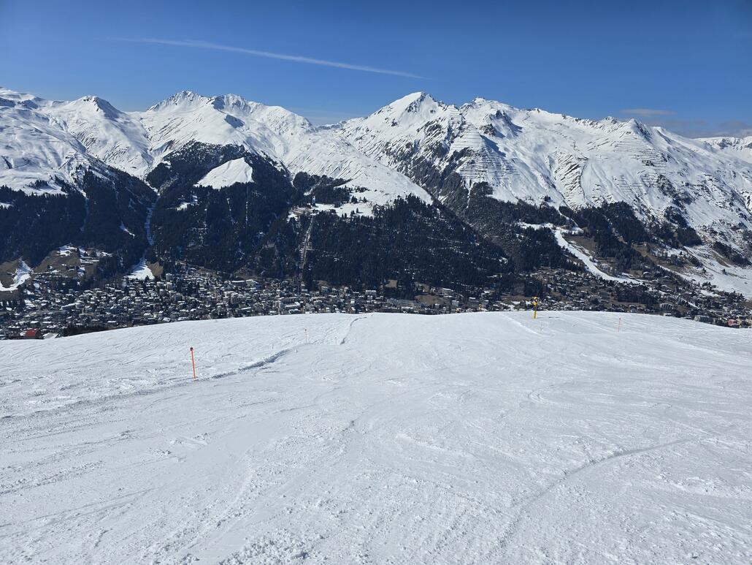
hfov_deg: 73.9
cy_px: 282
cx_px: 376
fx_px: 500
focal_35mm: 23
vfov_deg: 58.9
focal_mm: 6.3
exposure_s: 1/2352
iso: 12
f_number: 1.7
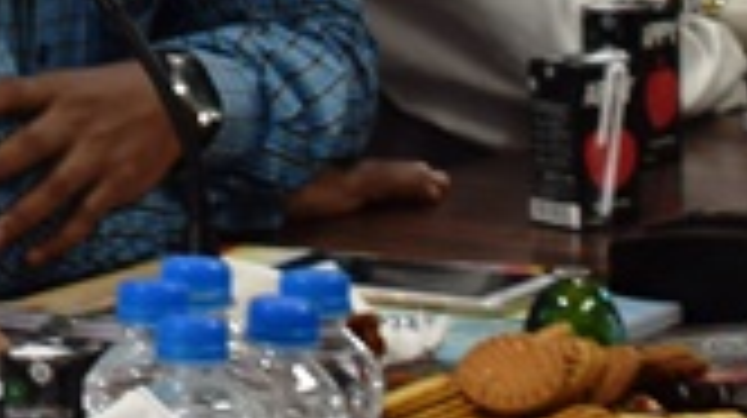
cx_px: -1170
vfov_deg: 3.2
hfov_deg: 5.6
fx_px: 7302
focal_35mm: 369
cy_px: -825
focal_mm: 38
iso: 400
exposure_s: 1/60
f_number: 4.8
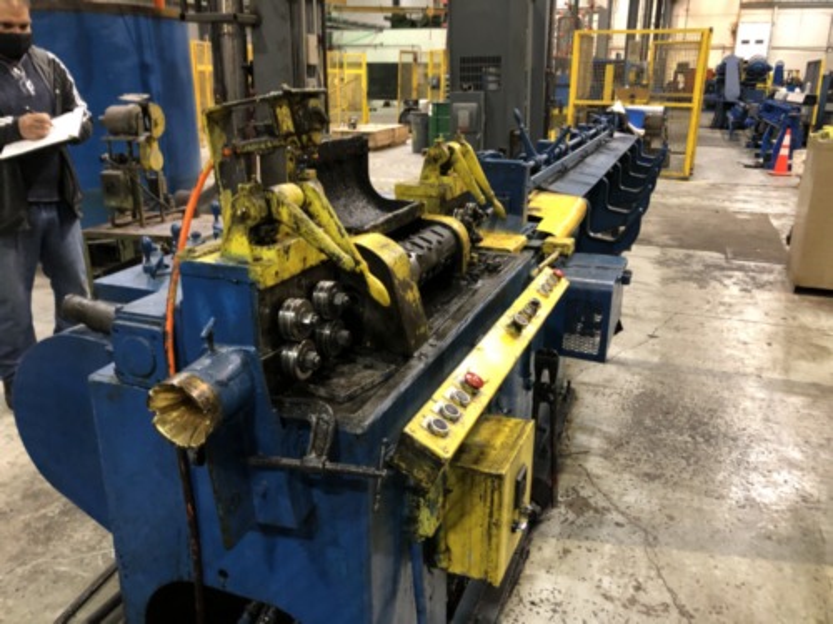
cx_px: 416
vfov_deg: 49.7
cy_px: 312
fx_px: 674
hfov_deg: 63.4
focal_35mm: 28
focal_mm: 4
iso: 100
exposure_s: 1/15
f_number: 1.8
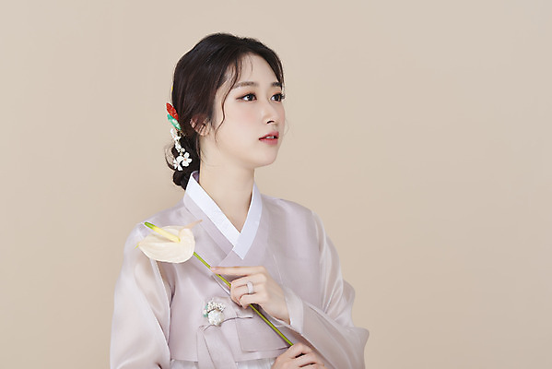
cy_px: 184
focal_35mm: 105
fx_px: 1611
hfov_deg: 19.4
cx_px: 276
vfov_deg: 13.1
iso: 64
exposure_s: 1/125
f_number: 11
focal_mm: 105
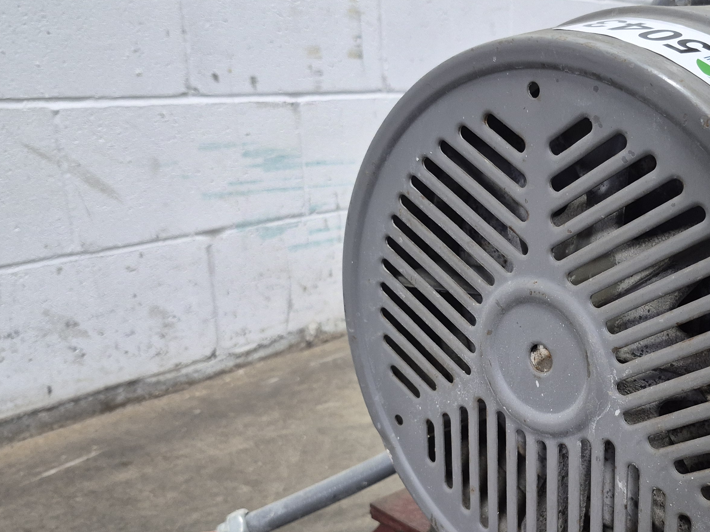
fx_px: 800
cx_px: 516
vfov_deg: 36.6
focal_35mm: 39
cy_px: 337
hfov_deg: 46.5
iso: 500
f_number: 1.8
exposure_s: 1/120
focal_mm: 5.4
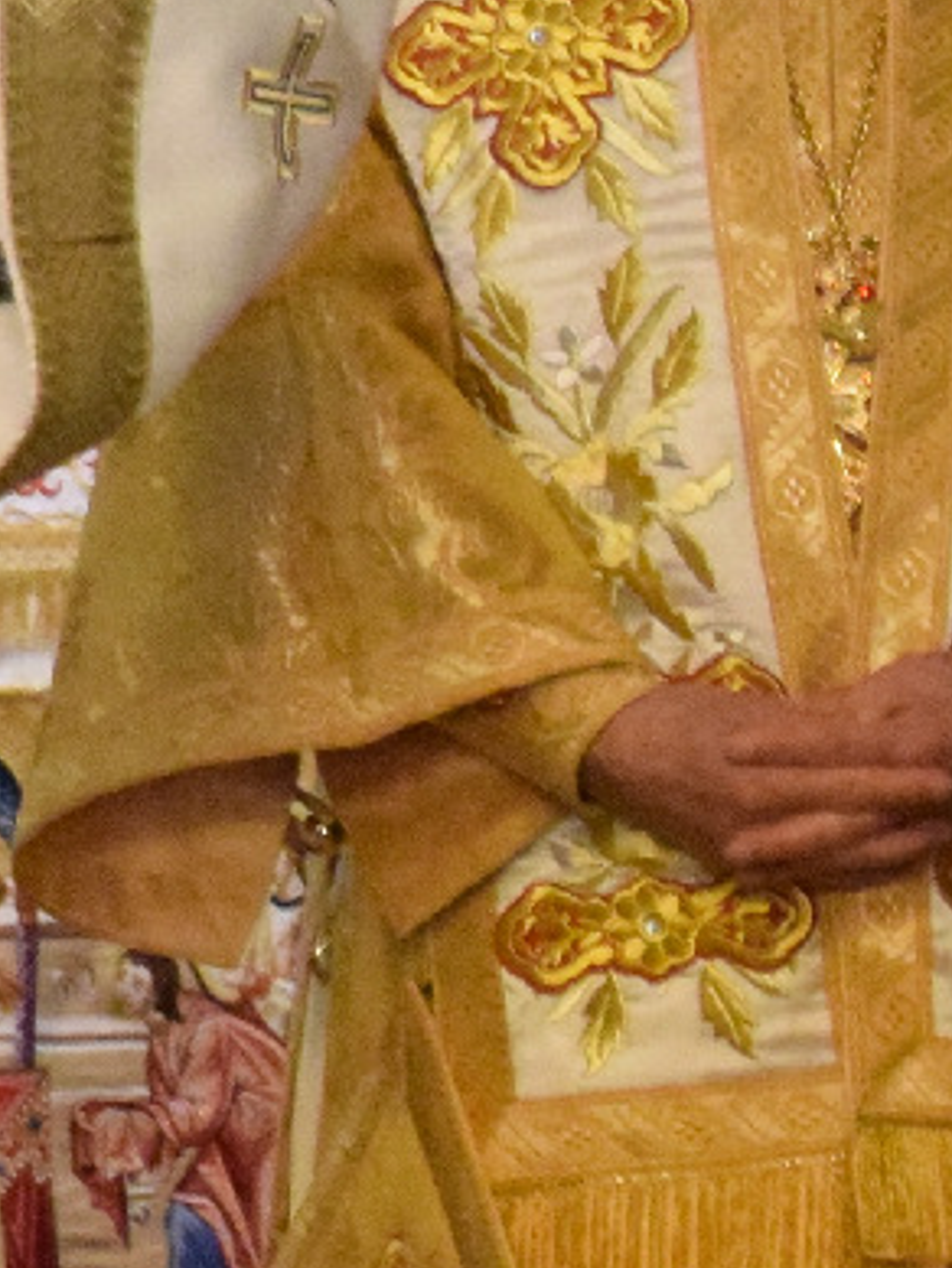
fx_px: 12351
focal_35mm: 337
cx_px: -1679
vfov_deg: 5.9
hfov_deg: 4.3
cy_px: 702
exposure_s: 1/50
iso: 6400
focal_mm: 40
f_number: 5
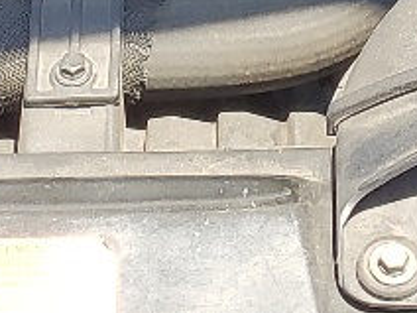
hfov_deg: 10.1
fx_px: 2361
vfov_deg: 6.8
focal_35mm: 196
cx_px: 301
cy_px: -634
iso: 50
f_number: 1.5
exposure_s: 1/769
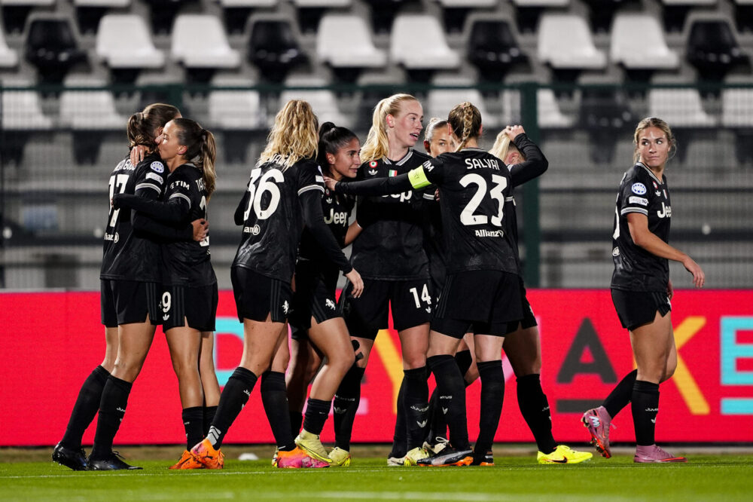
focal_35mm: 400
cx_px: 376
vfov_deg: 3.4
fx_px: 8363
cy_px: 251
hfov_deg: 5.2
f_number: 2.8
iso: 2500
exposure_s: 1/1250
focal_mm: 400
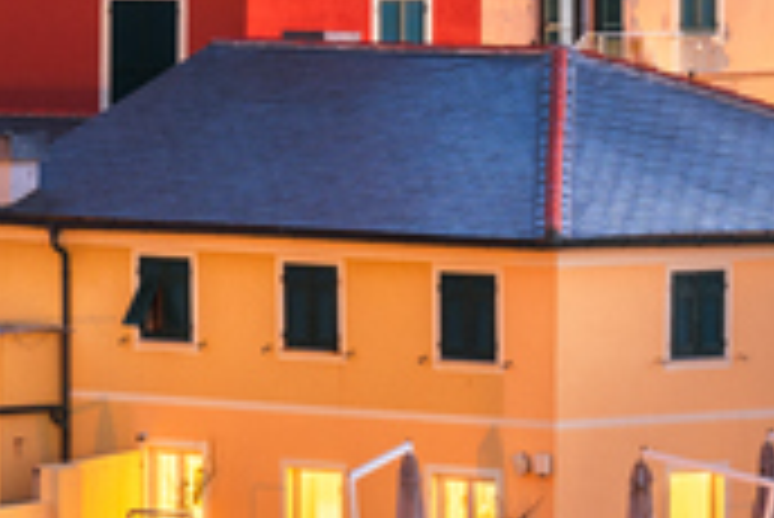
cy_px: 68
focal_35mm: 349
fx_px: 7510
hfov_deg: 5.8
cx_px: -783
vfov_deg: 3.9
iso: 64
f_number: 11
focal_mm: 48
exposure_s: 30
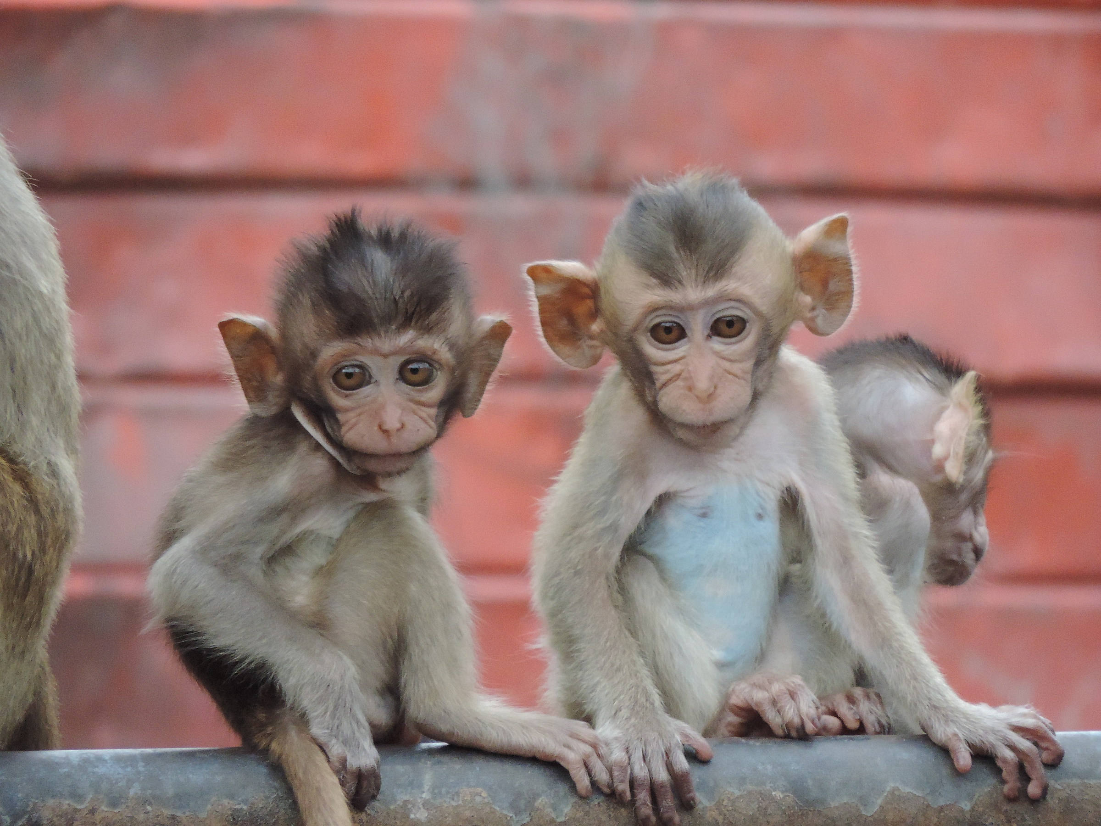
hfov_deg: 2.5
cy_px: 413
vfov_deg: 1.9
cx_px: 550
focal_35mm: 800
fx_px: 25445
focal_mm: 142.6
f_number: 5.2
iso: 1100
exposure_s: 1/250
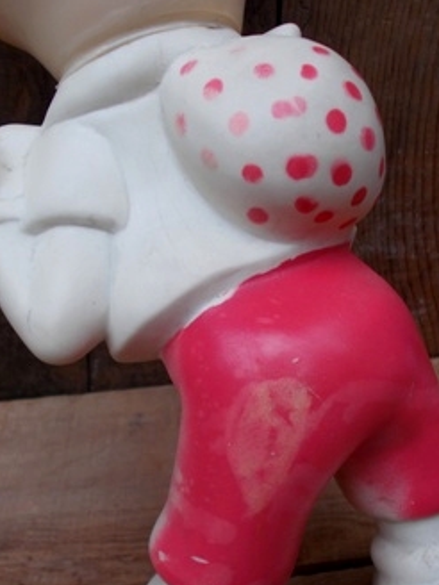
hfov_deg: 35.1
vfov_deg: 45.5
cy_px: 353
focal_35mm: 41
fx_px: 693
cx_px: 227
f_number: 3.4
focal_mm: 5.3
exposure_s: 1/400
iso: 80
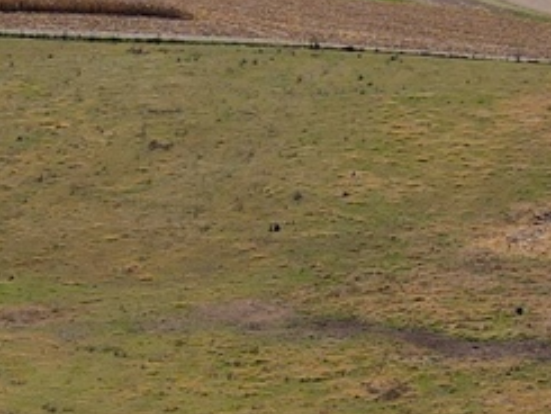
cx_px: -40
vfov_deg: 10.2
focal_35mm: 141
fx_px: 2245
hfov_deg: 13.7
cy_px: 594
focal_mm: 4.5
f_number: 2.8
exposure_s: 1/640
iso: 100
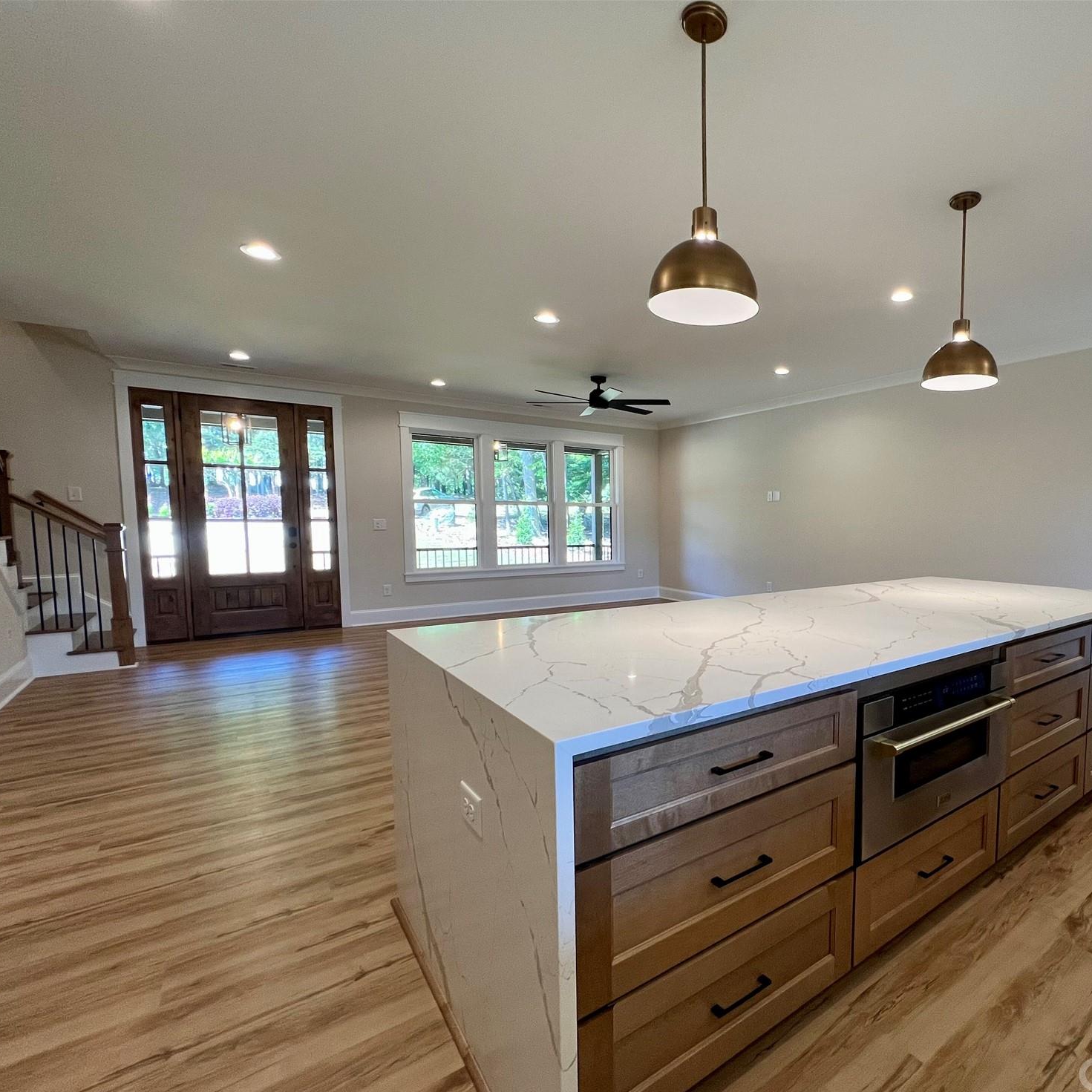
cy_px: 569
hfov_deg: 84.0
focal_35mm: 16
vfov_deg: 87.4
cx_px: 739
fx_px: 571
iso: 160
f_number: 1.8
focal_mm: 1.57
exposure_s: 1/120
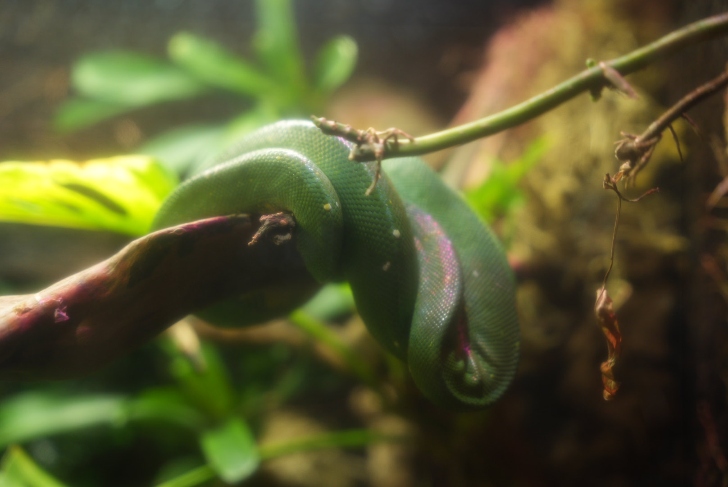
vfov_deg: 22.2
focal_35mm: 61
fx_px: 1238
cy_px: 244
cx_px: 364
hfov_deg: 32.8
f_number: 2.8
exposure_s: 1/250
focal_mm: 61.2
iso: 640
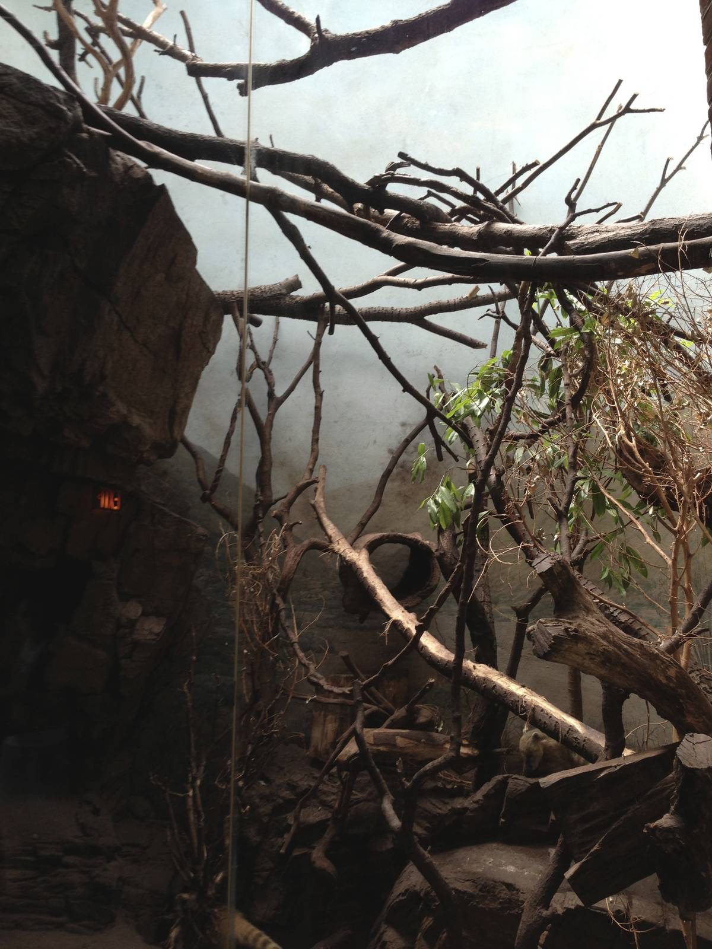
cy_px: 474
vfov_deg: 55.4
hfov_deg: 42.9
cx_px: 356
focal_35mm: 33
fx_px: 905
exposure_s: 1/60
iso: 64
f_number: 2.4
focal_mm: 4.13
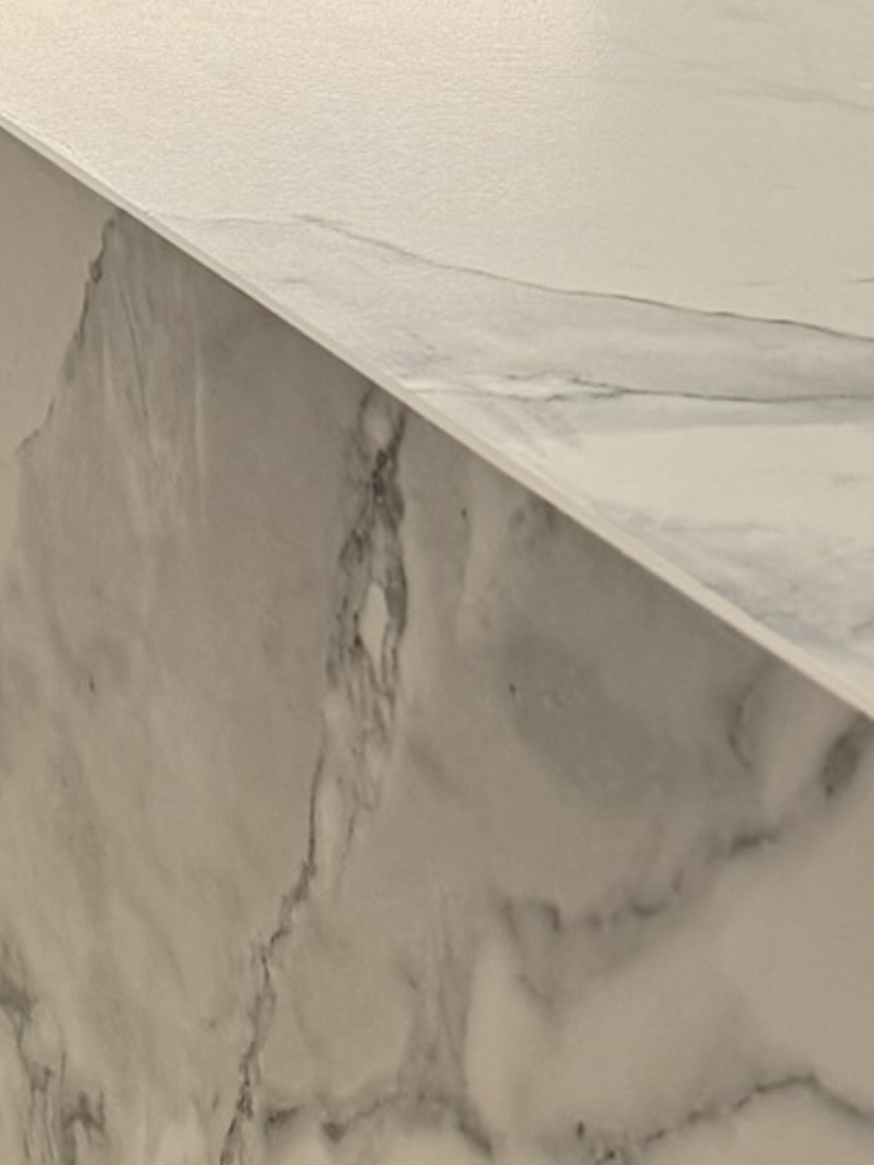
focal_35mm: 91
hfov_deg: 15.7
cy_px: -580
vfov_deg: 18.9
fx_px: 3063
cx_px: -129
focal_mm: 6.76
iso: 160
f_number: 1.78
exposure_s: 1/100
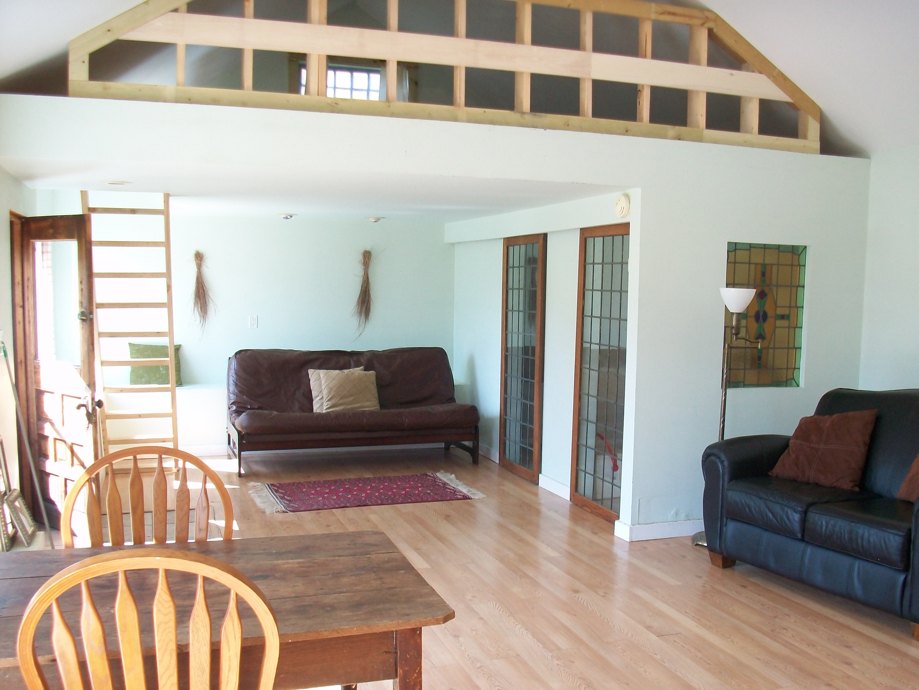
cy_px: 345
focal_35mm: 34
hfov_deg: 54.0
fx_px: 903
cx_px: 460
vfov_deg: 41.8
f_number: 2.8
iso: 80
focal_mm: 5.7
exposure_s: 1/80
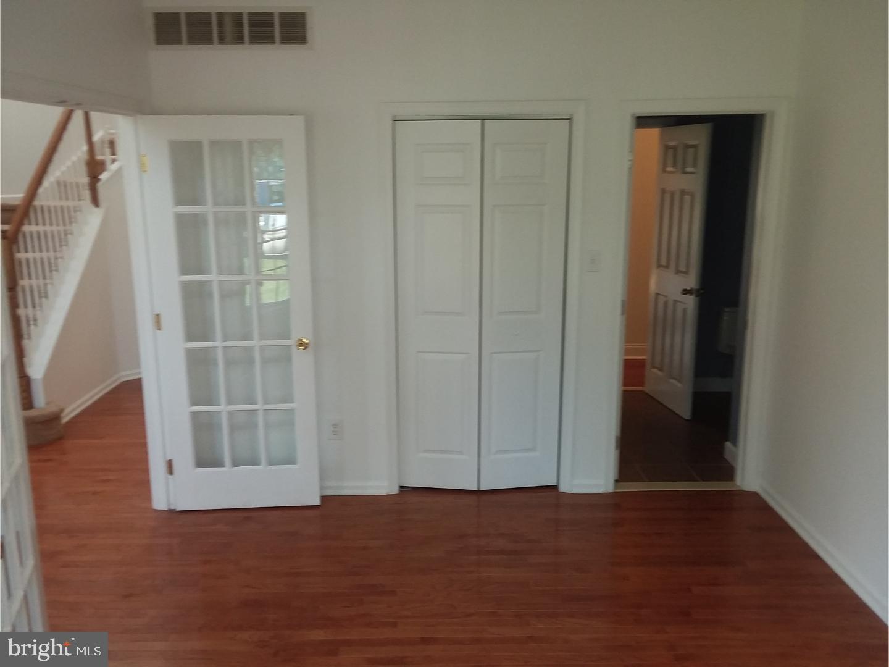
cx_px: 444
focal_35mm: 29
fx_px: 745
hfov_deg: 61.7
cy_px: 334
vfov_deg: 48.2
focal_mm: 2.47
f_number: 1.9
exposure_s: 1/30
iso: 40
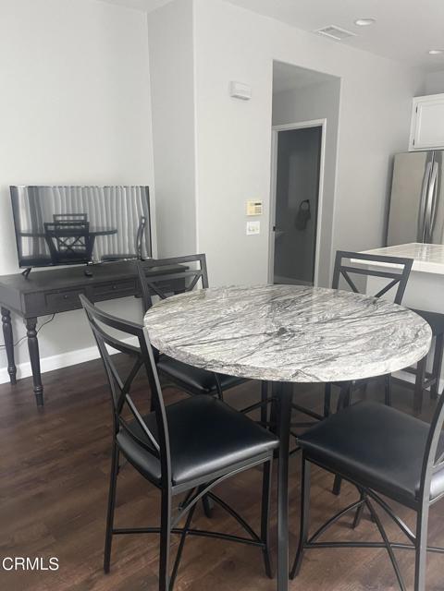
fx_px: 445
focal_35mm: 26
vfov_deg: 67.3
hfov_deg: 53.1
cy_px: 296
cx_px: 222
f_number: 1.6
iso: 400
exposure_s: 1/60
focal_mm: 5.1
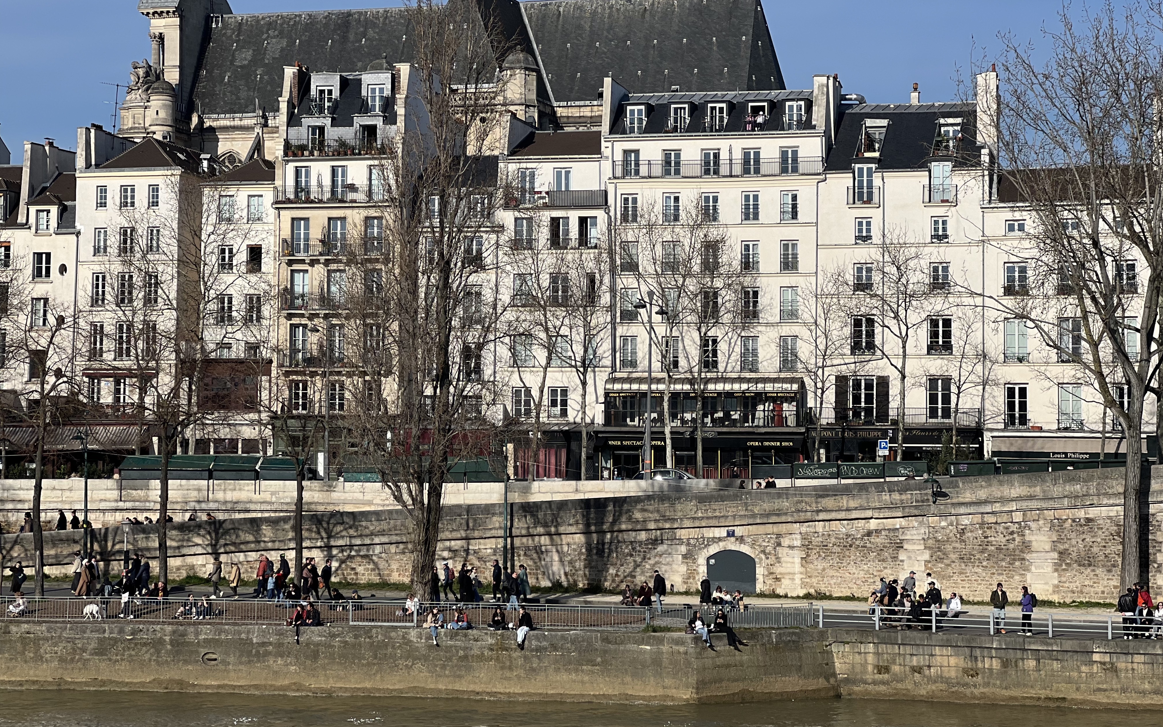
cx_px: 583
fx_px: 2599
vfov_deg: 15.9
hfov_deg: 25.2
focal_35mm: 82
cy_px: 329
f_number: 2.8
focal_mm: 9
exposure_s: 1/1340
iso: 32
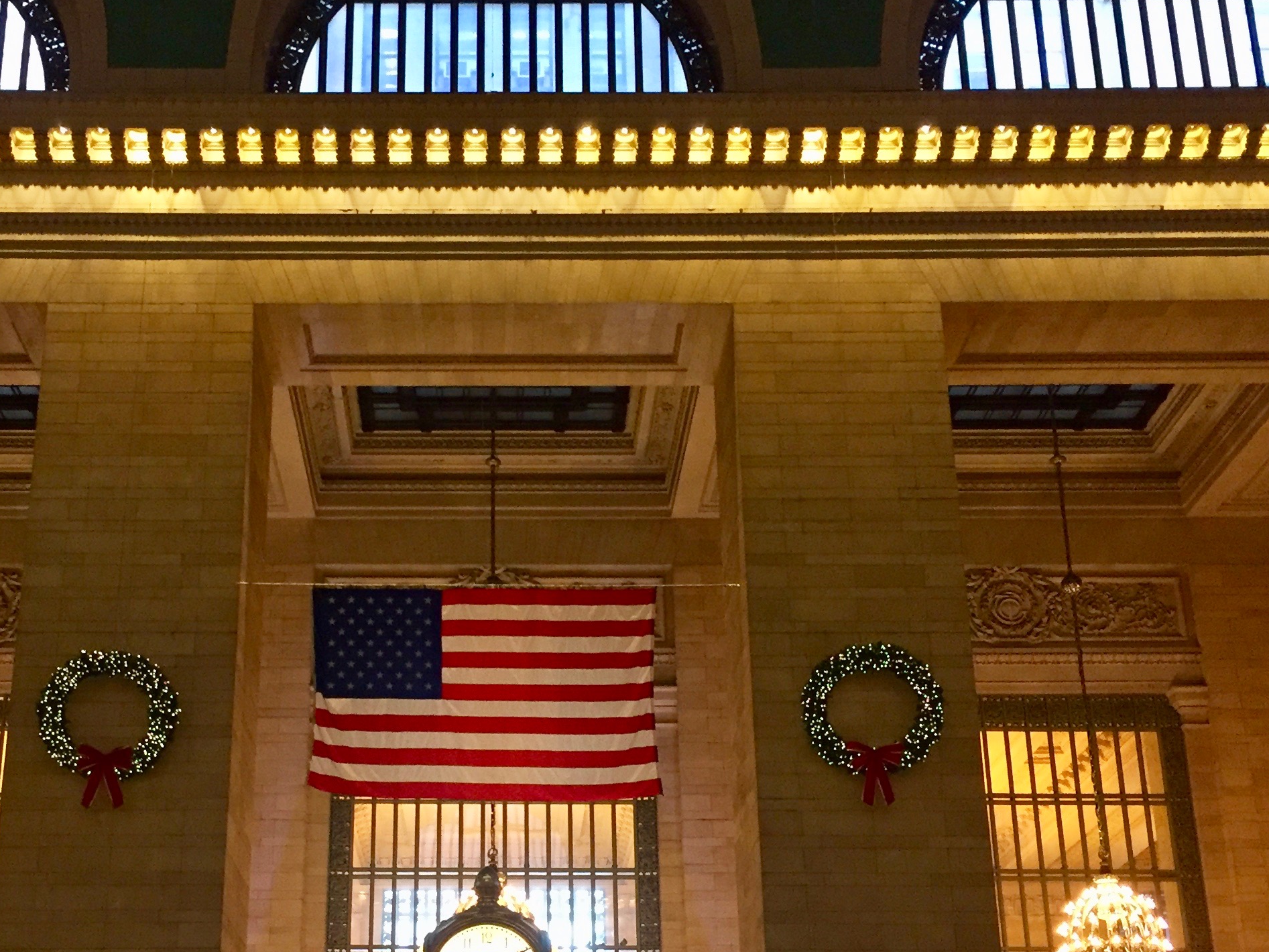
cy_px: 658
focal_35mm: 50
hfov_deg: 38.0
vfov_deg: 28.9
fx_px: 1833
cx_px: 487
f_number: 2.2
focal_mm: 4.15
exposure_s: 1/30
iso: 250
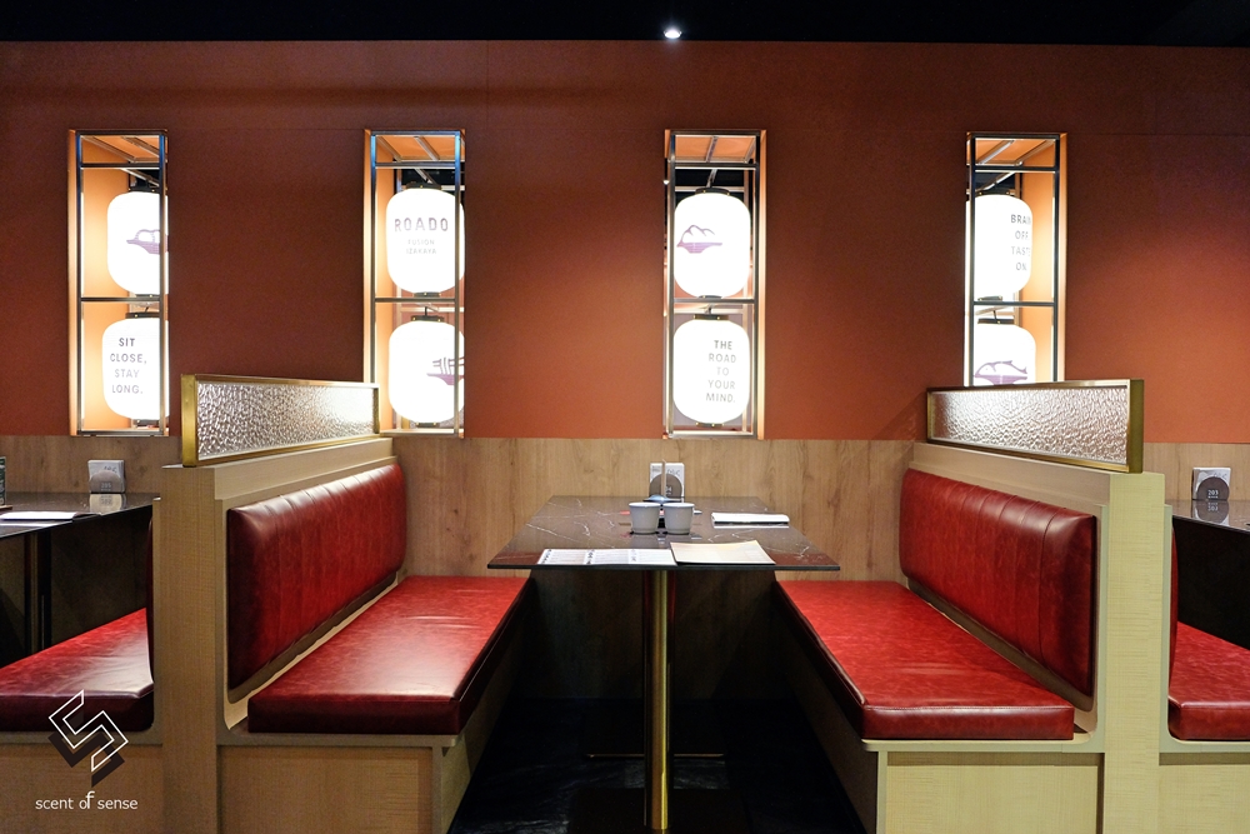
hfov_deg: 67.4
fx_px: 938
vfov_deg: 47.9
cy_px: 417
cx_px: 625
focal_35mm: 27
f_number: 2.8
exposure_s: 1/30
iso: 1600
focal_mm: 18
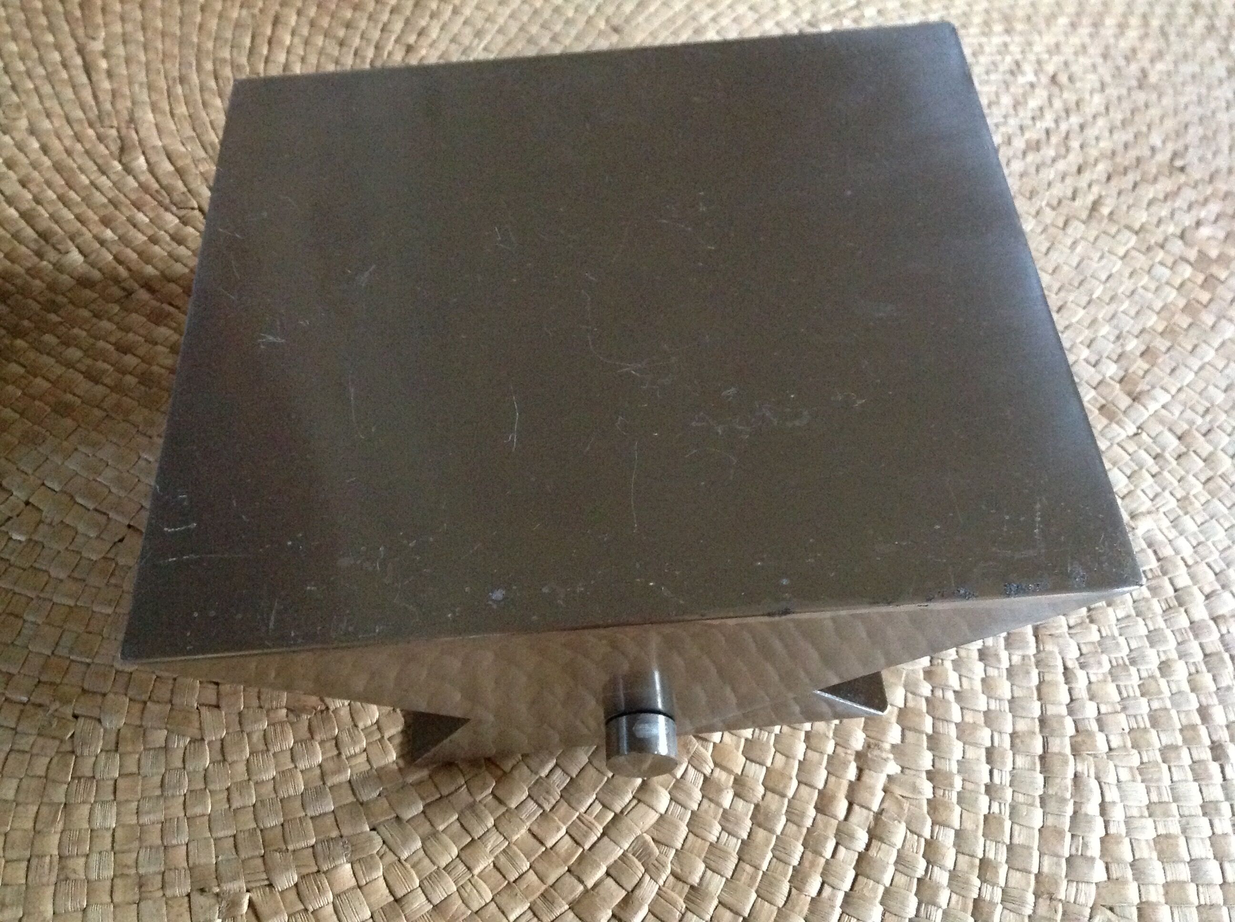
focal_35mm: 35
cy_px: 461
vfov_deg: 40.6
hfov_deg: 52.7
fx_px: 1247
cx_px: 618
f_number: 2.4
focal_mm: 4.28
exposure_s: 1/15
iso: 800
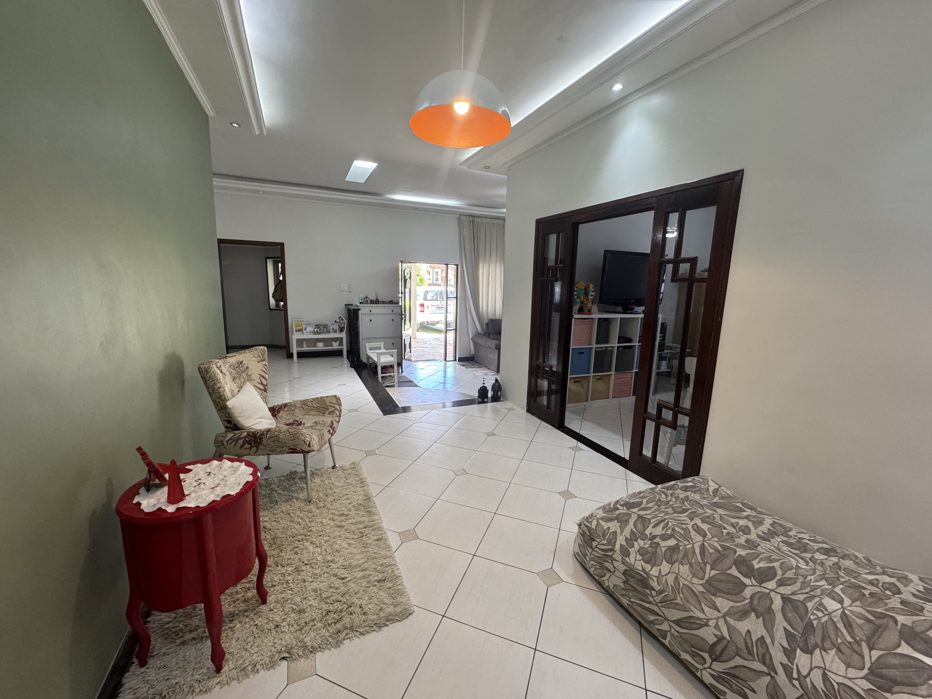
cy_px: 350
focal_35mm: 14
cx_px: 466
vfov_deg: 85.7
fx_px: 377
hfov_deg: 102.1
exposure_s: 1/120
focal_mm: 2.22
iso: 250
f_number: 2.2
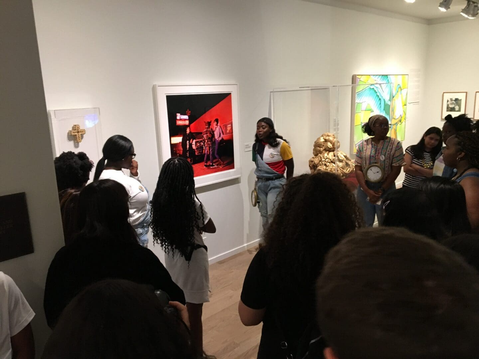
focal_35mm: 29
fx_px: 401
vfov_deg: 48.2
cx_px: 240
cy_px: 180
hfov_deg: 61.7
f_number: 2.2
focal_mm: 4.15
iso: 200
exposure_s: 1/17
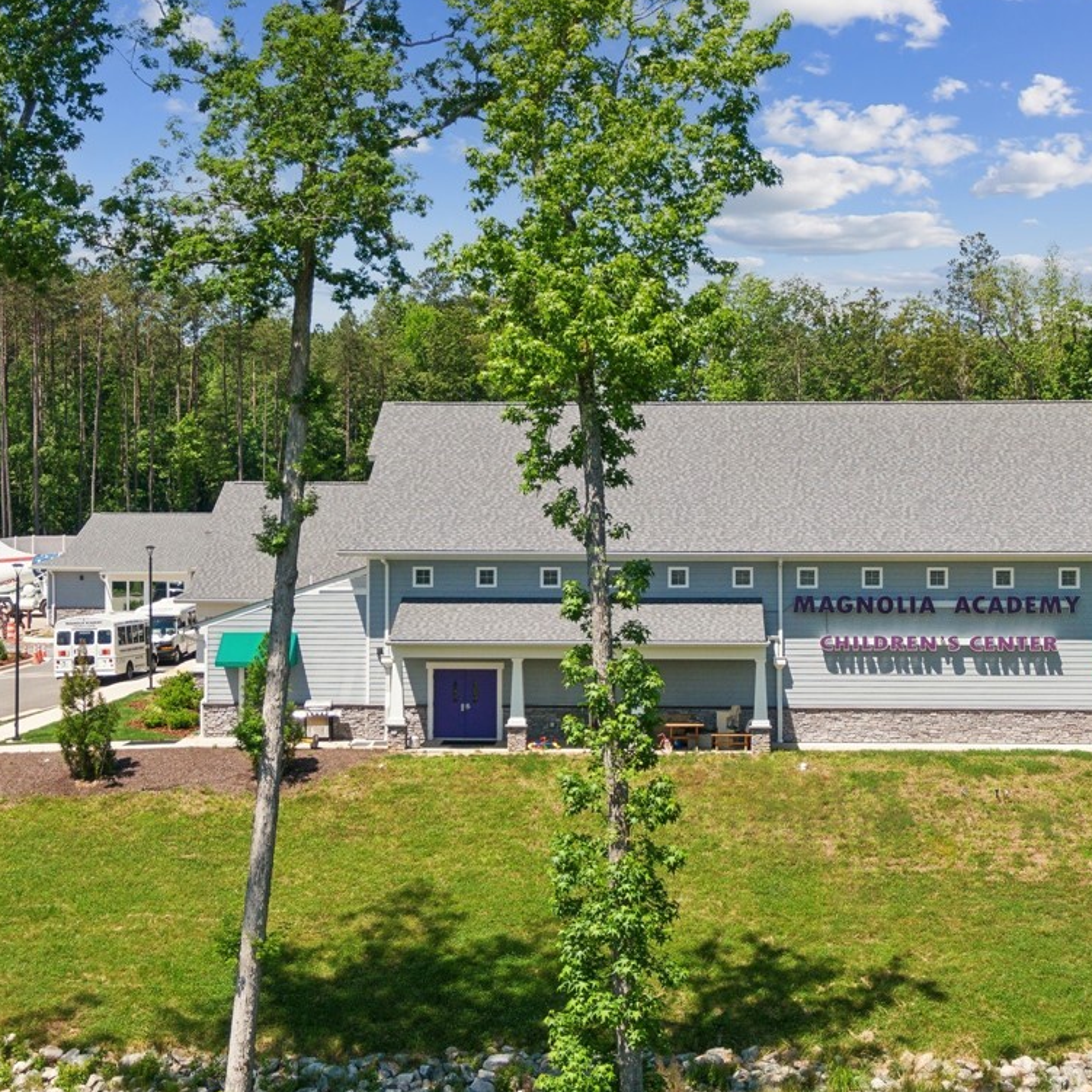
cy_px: 542
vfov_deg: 32.2
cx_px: 619
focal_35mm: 53
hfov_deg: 32.2
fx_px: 1892
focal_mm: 7.7
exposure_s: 1/640
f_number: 3.6
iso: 100
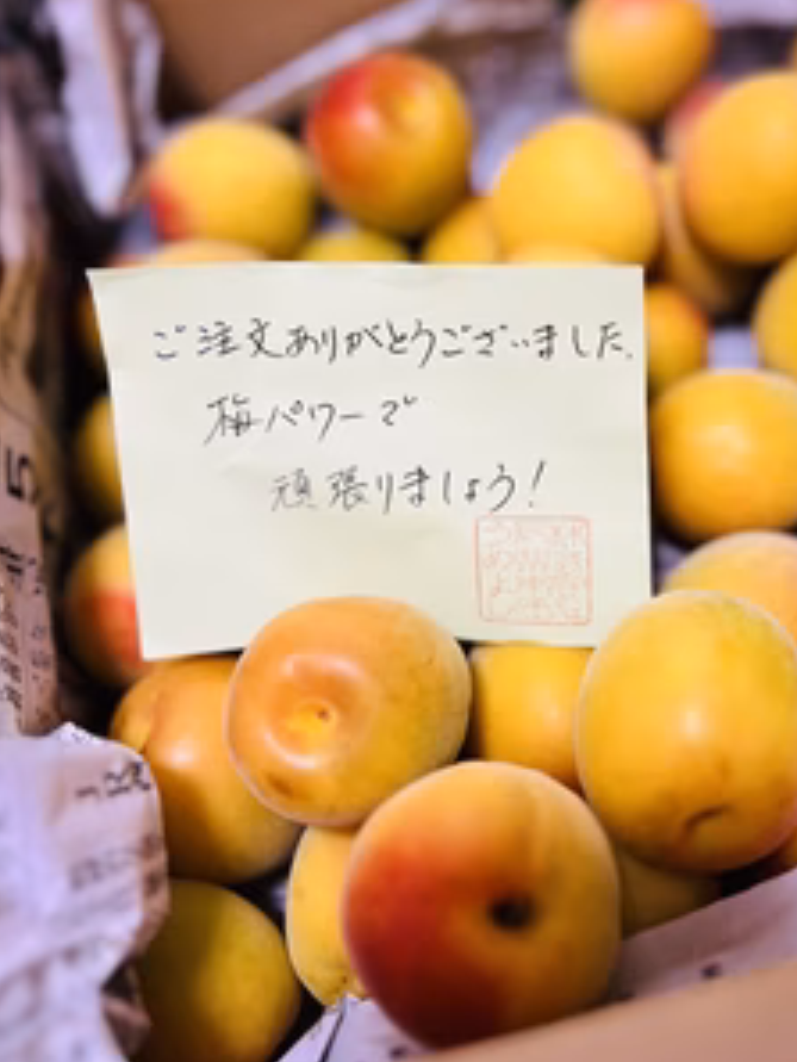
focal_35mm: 35
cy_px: 397
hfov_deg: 40.3
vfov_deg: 52.0
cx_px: 515
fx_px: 1074
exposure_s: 1/60
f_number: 1.5
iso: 100
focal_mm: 5.7
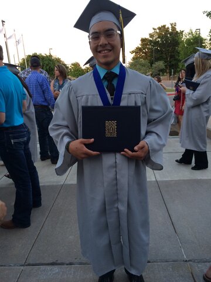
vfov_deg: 61.7
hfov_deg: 48.2
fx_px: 236
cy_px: 141
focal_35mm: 29
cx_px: 106
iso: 32
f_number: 2.2
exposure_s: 1/40
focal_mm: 4.15
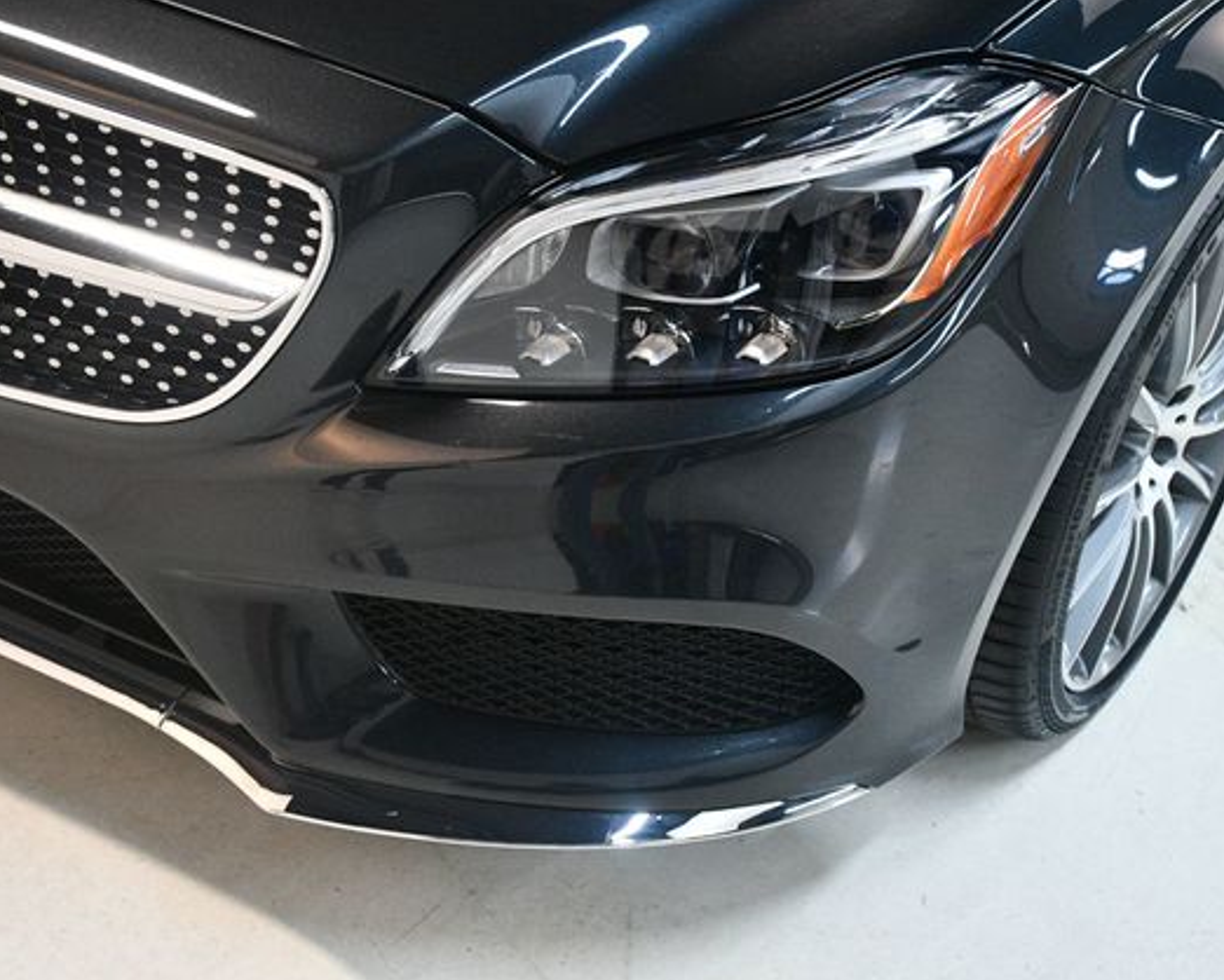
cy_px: 485
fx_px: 1667
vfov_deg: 32.8
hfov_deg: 40.2
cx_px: 703
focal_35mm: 46
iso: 2800
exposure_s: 1/125
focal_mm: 27
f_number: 4
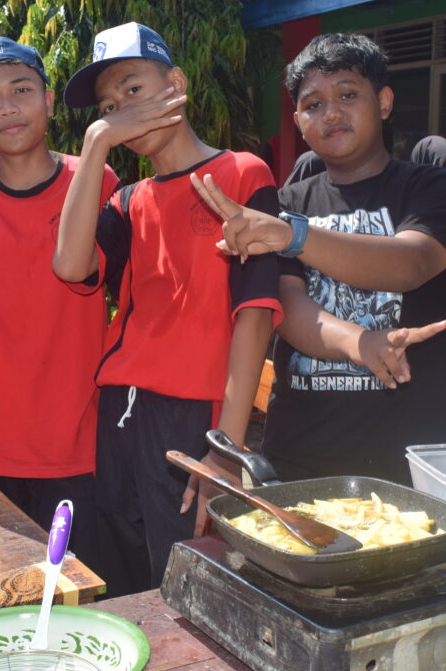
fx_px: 981
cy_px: 334
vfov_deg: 37.7
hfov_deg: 25.6
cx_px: 219
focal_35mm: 53
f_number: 9
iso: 100
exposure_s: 1/200
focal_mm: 23
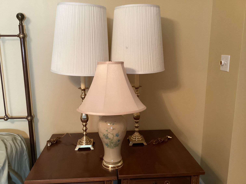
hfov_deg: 58.3
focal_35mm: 31
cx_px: 123
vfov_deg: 45.4
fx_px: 220
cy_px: 92
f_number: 2.4
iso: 320
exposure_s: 1/33
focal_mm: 3.3
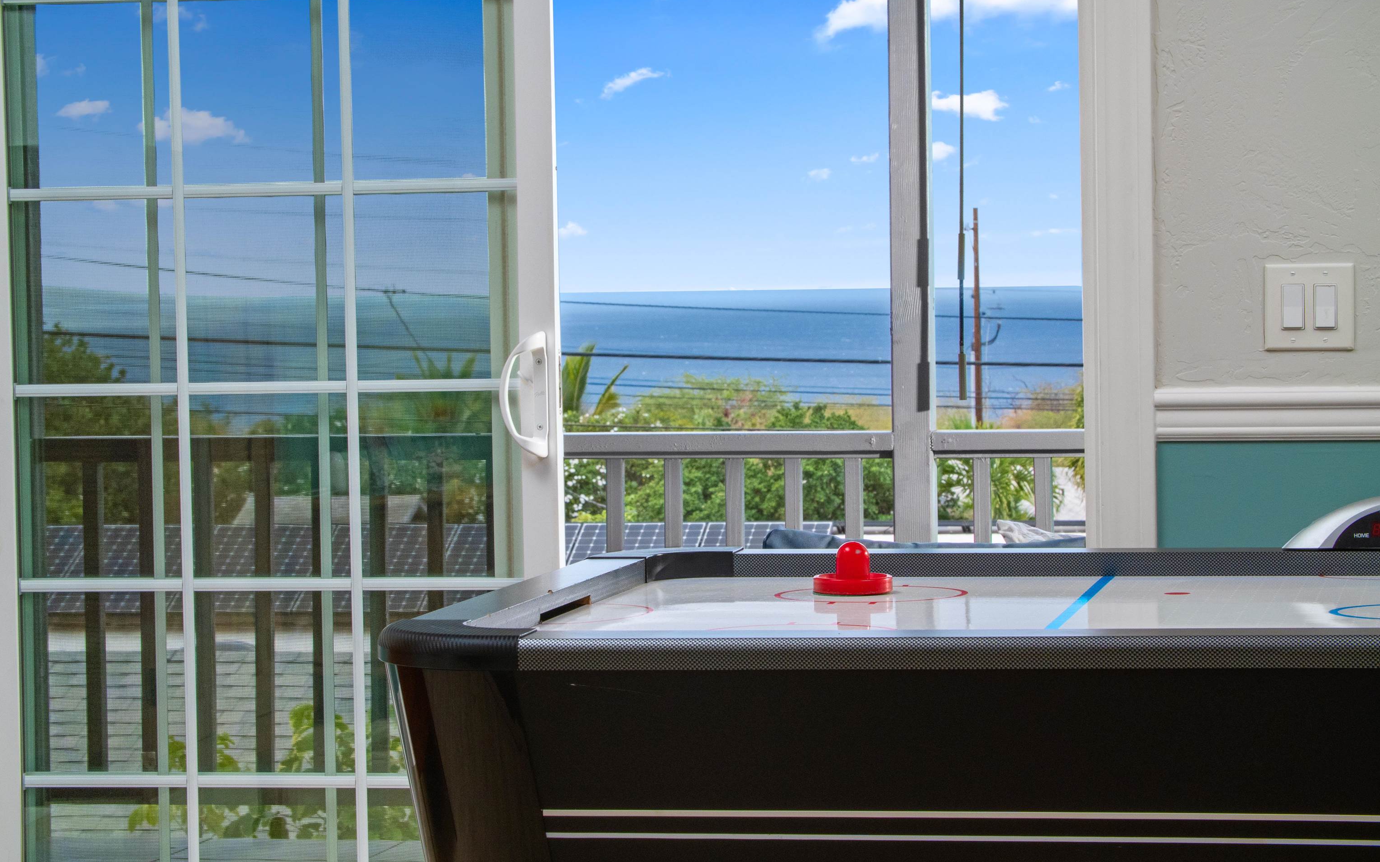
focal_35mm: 94
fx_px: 3535
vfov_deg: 13.9
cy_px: 436
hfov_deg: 22.1
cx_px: 687
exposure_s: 1/100
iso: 500
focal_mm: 44
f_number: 11
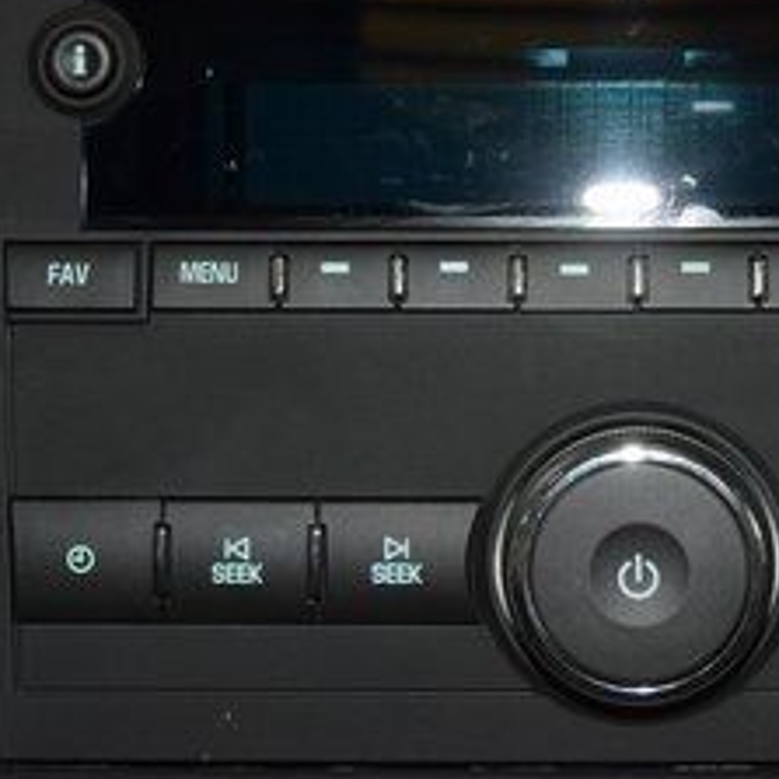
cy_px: 134
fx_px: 3539
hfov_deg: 12.5
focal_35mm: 139
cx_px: 660
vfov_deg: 12.5
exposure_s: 1/40
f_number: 4.2
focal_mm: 38
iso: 800
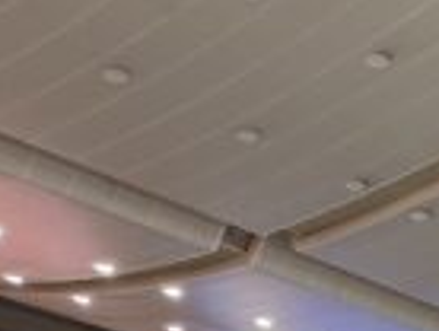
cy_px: 541
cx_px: 935
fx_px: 1524
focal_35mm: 120
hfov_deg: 13.5
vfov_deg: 11.7
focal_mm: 6.76
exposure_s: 1/160
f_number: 1.78
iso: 250
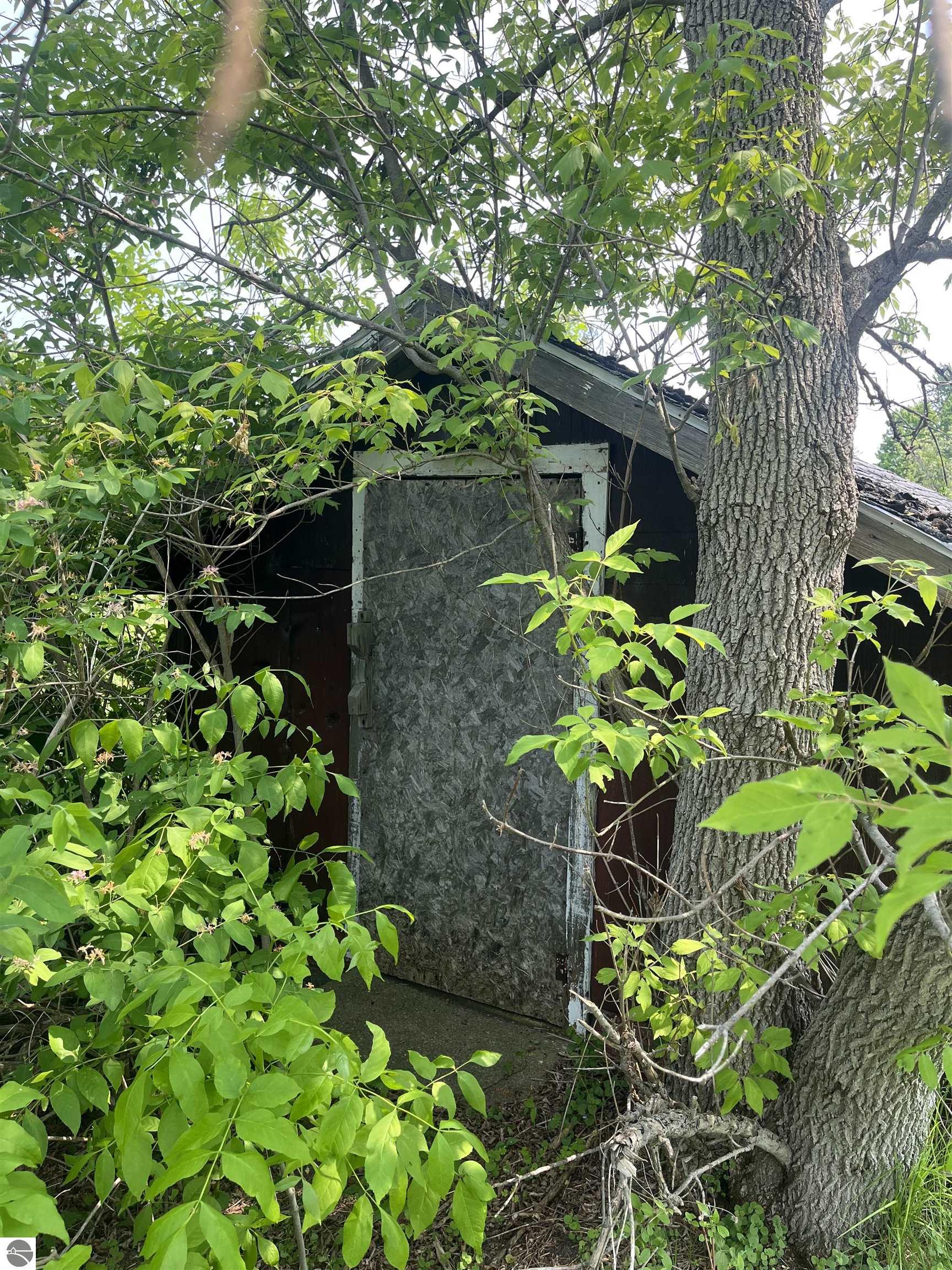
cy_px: 635
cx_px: 476
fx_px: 953
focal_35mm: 26
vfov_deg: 67.3
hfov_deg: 53.1
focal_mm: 5.1
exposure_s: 1/440
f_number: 1.6
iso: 50
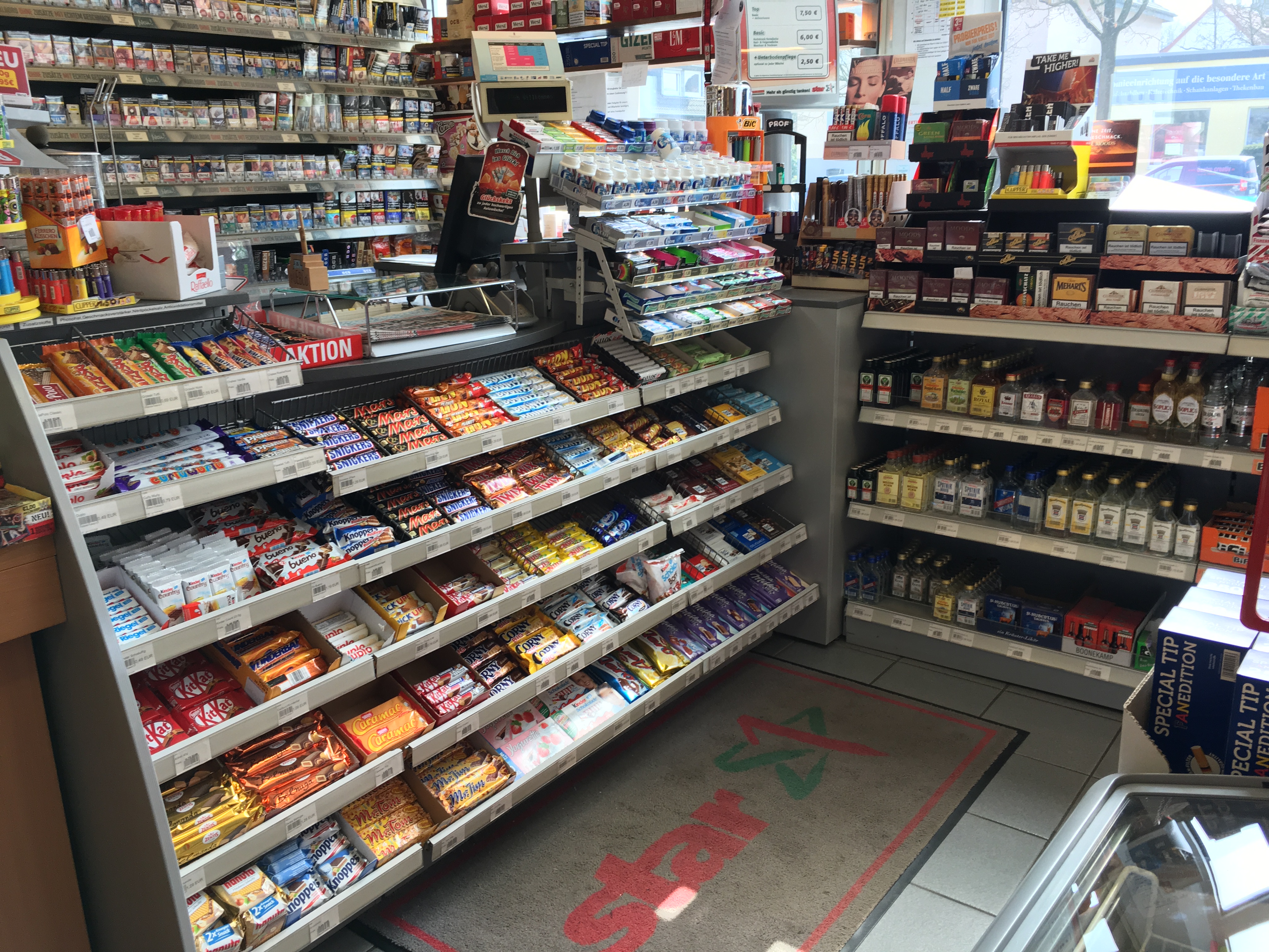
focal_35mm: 29
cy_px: 476
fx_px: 1063
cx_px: 634
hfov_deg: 61.7
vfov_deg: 48.2
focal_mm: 4.15
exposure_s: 1/100
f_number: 2.2
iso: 32
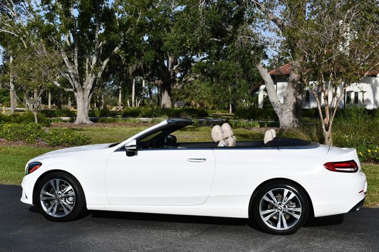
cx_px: 189
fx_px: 558
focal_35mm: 53
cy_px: 128
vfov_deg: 25.5
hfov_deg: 37.5
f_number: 10
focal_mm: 26
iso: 100
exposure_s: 1/400
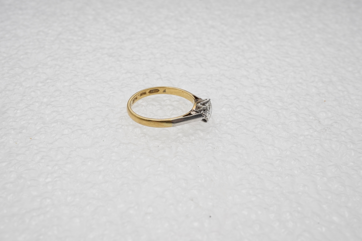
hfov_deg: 43.6
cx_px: 181
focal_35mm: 45
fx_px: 452
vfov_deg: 29.9
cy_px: 120
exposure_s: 1/125
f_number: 22
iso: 400
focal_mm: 30
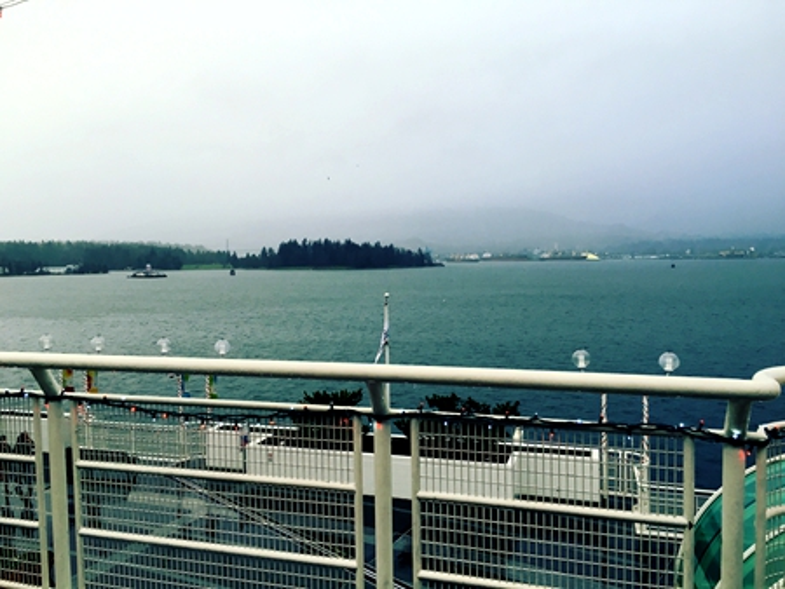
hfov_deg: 61.6
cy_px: 294
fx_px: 658
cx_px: 392
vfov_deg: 48.3
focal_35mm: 29
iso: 25
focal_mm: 4.15
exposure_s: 1/40
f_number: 2.2
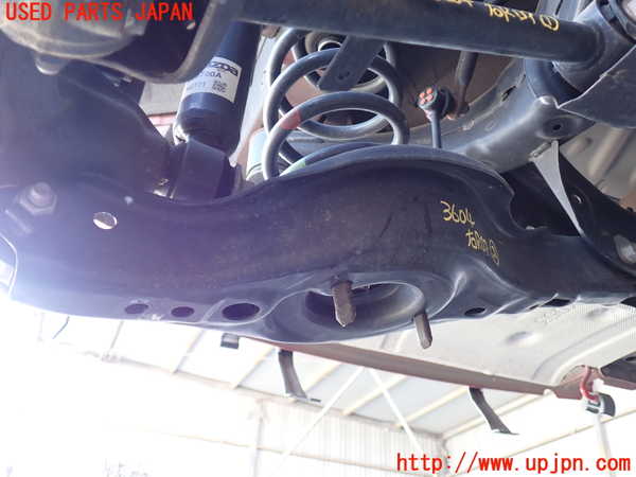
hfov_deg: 56.8
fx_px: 588
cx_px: 318
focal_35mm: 32
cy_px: 238
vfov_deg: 44.2
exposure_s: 1/40
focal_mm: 5.79
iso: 200
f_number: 2.4
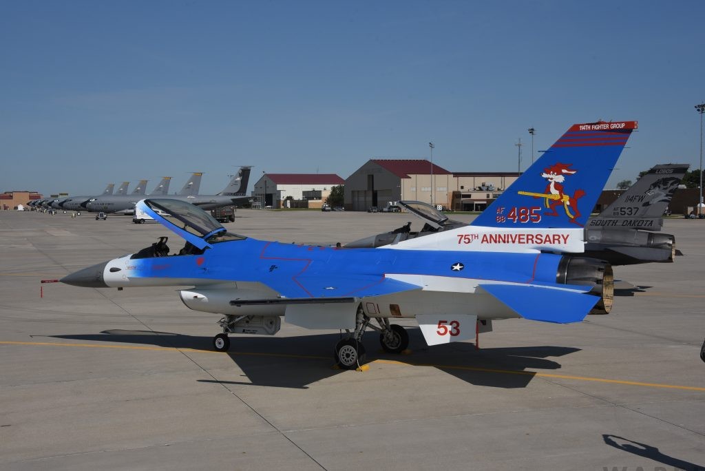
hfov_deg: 38.2
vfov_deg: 26.0
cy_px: 236
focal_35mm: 52
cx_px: 352
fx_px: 1019
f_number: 13
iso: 320
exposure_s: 1/800
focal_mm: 52
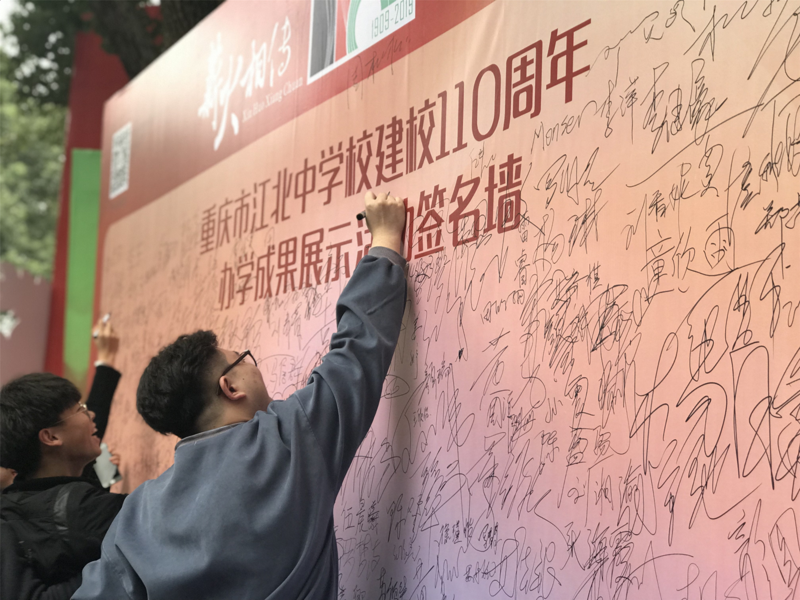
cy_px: 300
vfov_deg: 25.7
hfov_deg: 33.8
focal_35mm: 57
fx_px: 1317
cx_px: 400
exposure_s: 1/94
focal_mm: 6.6
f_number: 2.8
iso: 50
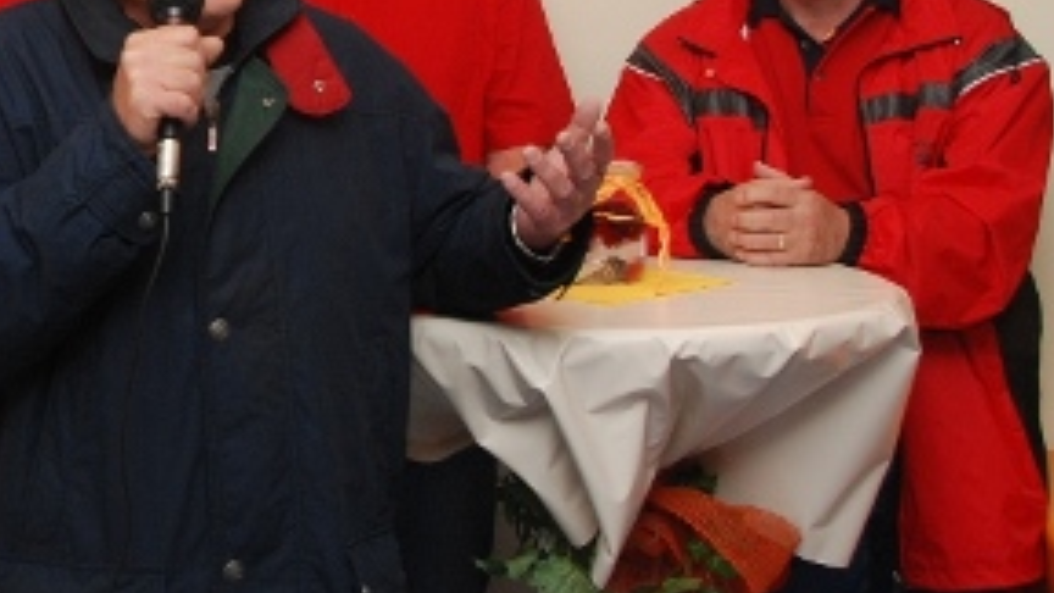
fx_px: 2348
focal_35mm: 84
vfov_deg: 14.2
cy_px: 38
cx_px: 66
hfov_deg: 24.4
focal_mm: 24
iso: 400
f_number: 5.6
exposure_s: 1/60
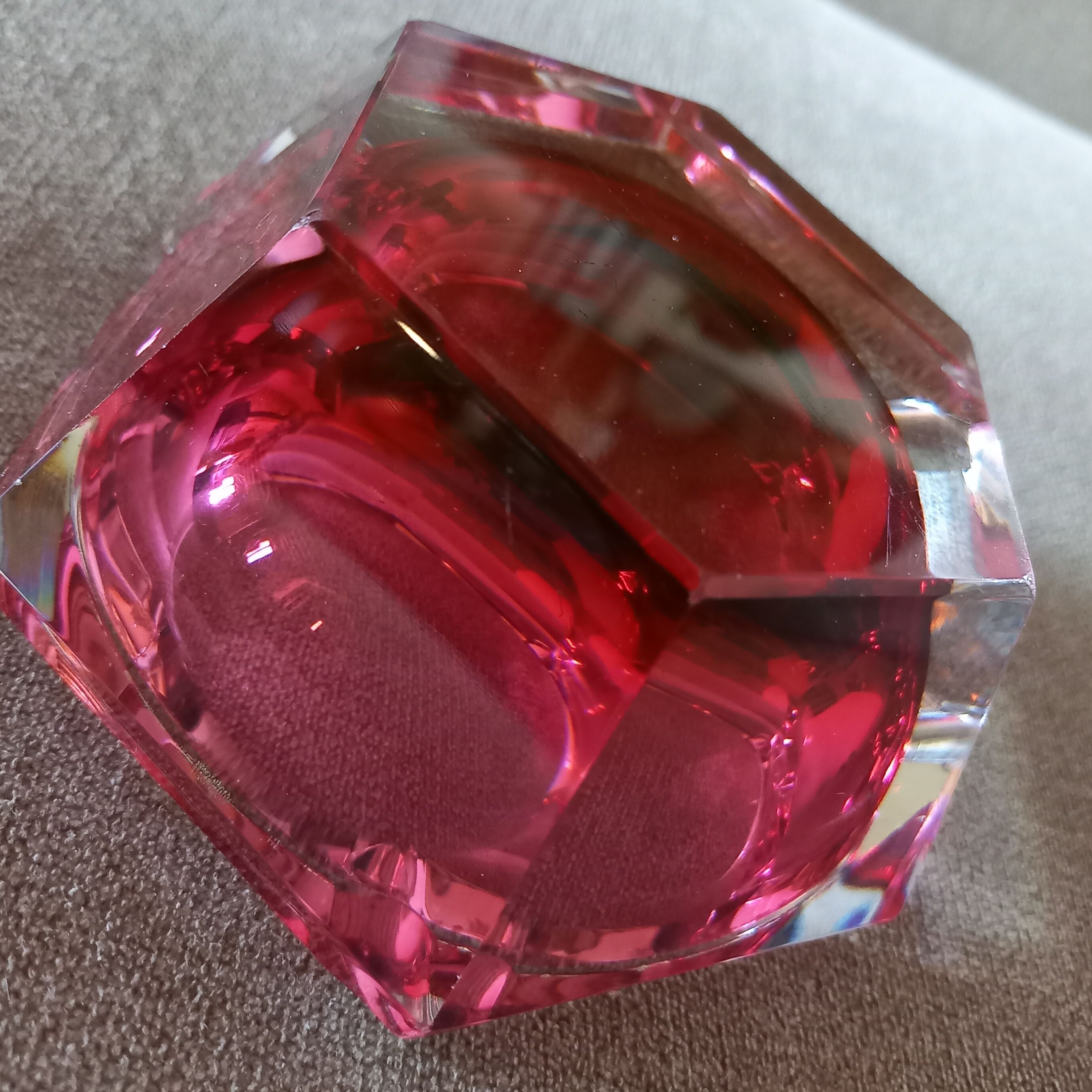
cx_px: 511
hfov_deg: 51.1
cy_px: 545
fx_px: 1142
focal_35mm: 32
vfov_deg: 51.1
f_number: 1.8
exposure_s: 1/20
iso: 800
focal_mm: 4.65
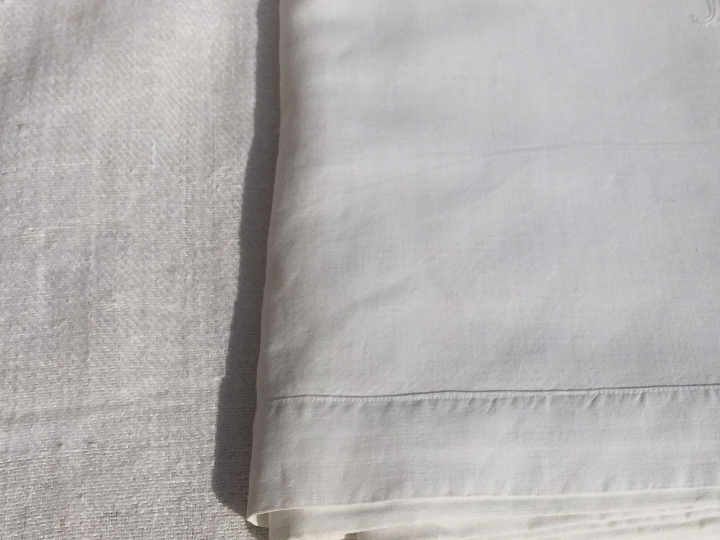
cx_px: 639
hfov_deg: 33.8
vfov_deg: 26.9
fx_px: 1123
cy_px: 172
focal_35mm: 54
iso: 32
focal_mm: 4.15
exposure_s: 1/9901
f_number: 2.2
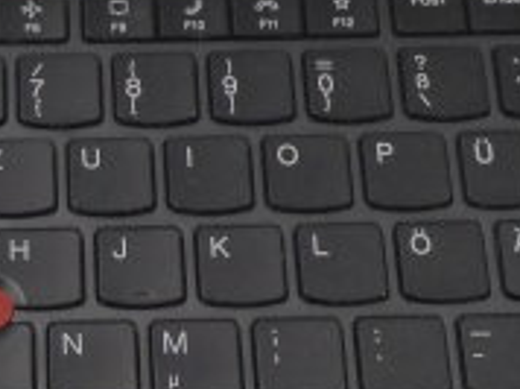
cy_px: 290
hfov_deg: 19.6
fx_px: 1470
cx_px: 35
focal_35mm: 98
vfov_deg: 15.0
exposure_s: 1/60
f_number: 3.5
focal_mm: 5
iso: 400
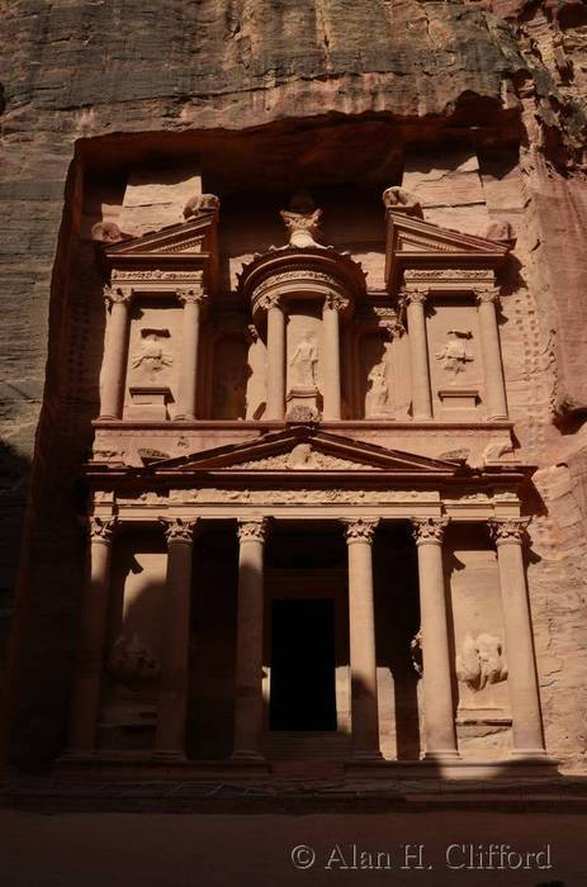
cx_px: 294
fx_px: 811
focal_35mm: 33
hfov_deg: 39.8
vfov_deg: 57.3
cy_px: 444
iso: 160
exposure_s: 1/200
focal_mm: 22
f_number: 16
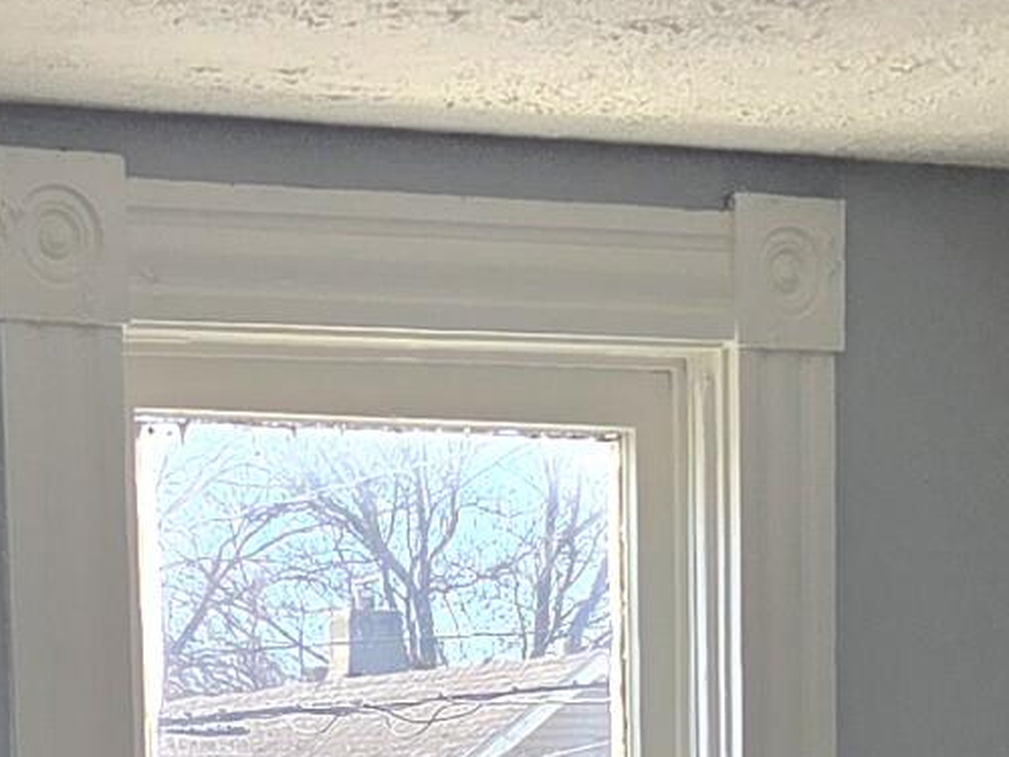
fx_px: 4022
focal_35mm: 138
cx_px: 452
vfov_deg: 10.0
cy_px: 1466
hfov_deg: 14.3
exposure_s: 1/1250
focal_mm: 5.4
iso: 80
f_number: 1.8
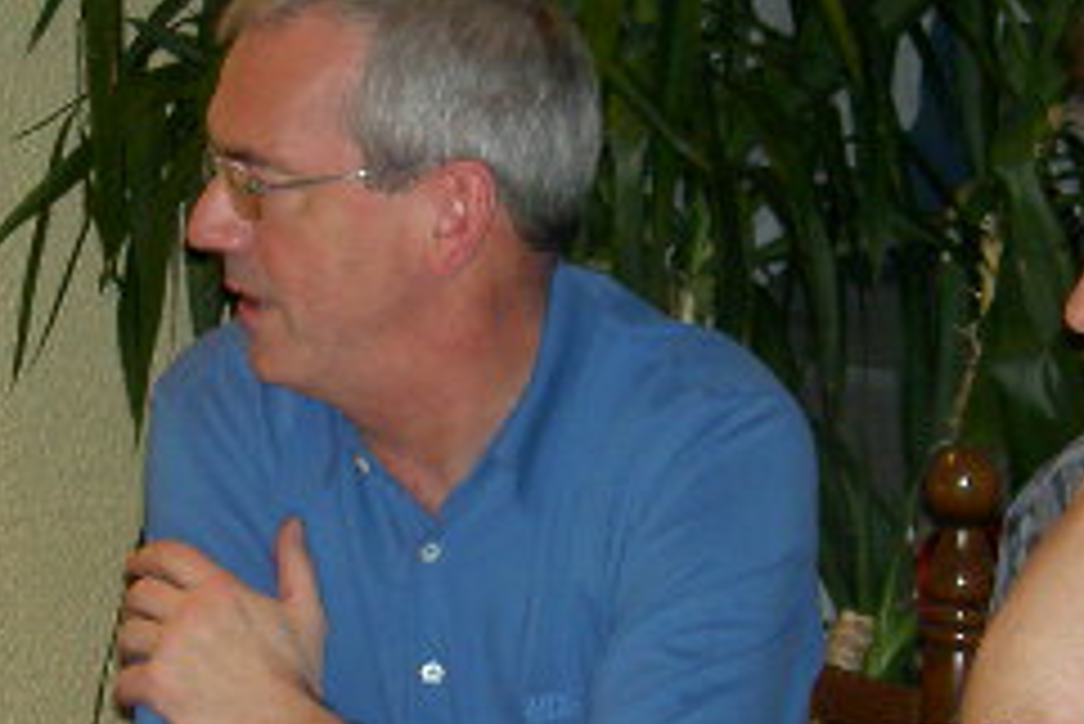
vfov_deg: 9.0
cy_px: 454
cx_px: 342
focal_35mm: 152
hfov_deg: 13.5
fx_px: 4579
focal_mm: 11.3
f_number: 3.3
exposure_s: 1/68.5
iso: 100
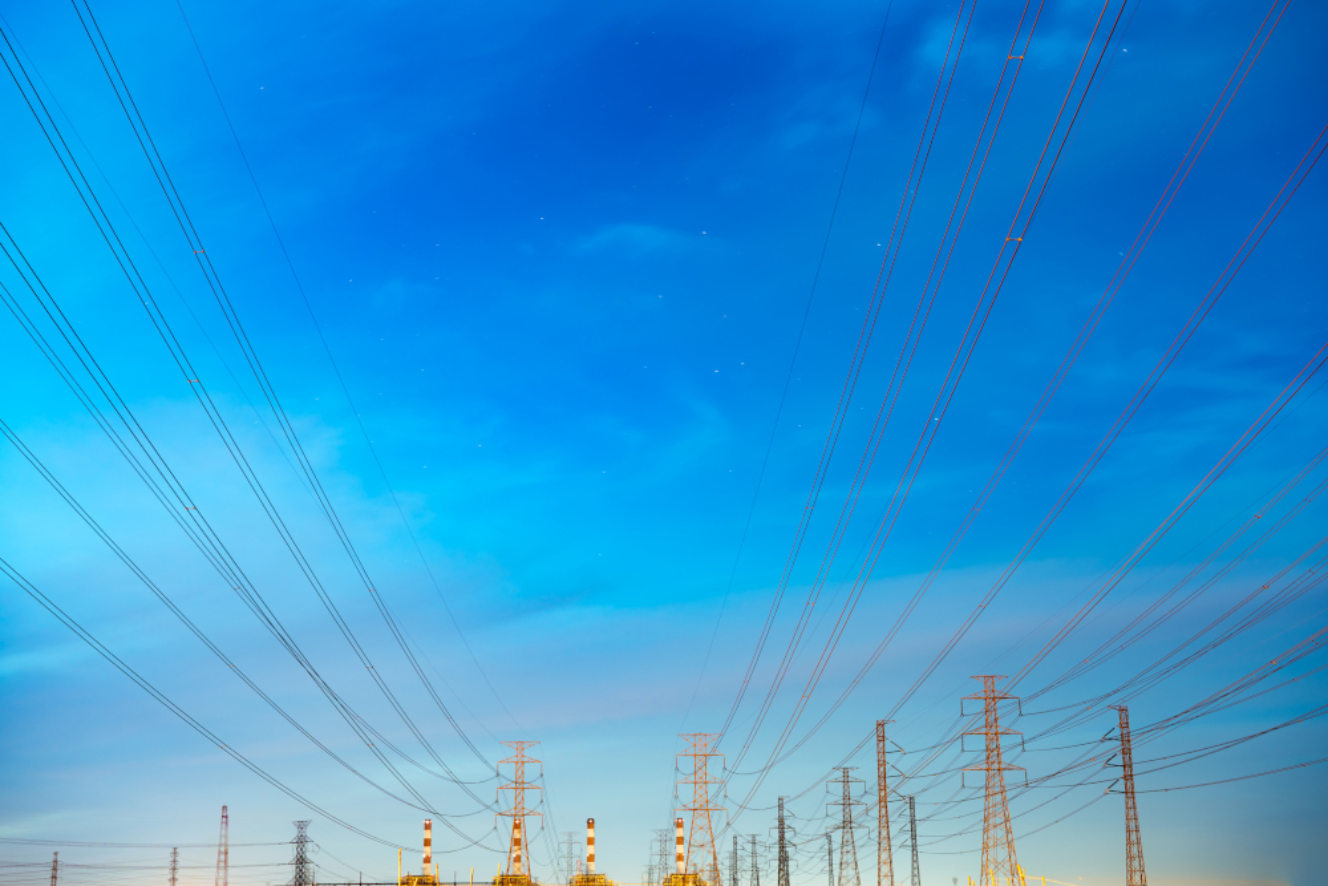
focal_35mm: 50
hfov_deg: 39.6
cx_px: 664
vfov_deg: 27.0
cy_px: 443
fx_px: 1845
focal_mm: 50
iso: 100
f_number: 2.8
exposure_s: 30
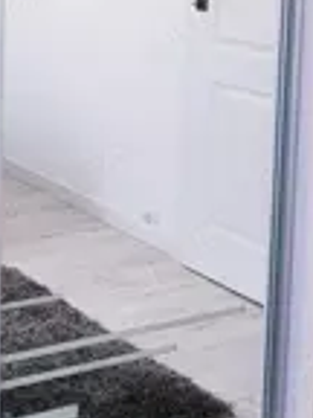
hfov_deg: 19.2
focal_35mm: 72
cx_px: -70
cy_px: 41
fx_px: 868
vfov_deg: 26.1
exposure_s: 1/50
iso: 100
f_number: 1.7
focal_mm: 4.2
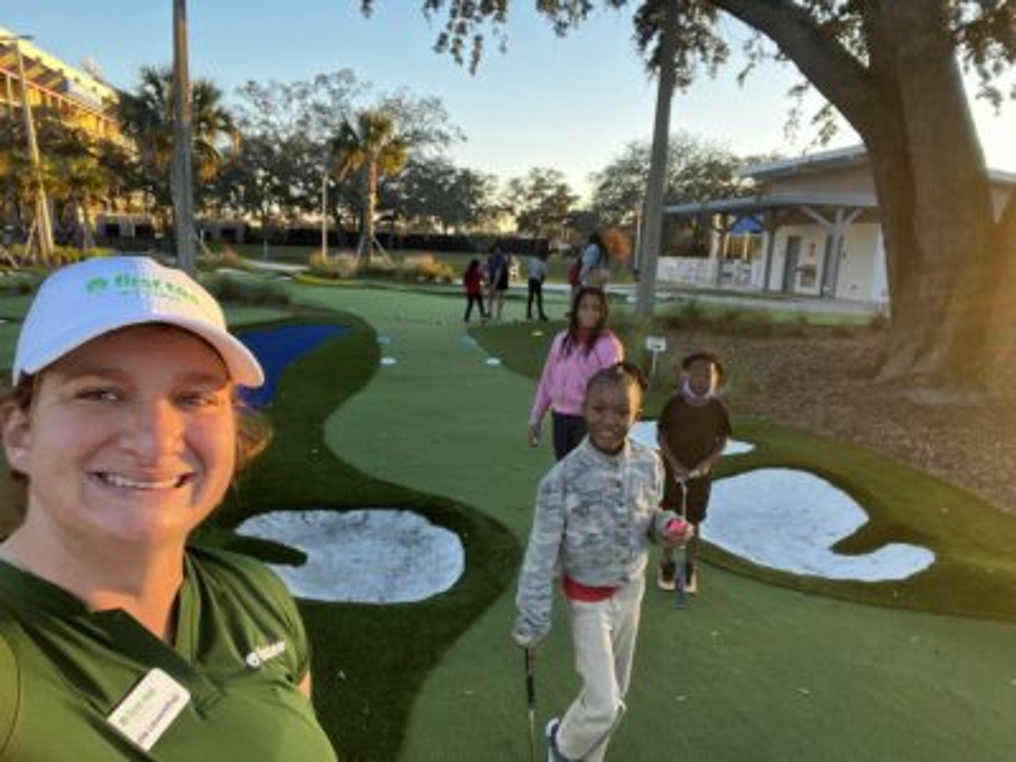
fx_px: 675
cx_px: 508
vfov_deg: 58.9
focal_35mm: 23
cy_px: 381
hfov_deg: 73.9
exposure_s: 1/121
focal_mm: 2.71
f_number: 2.2
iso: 64
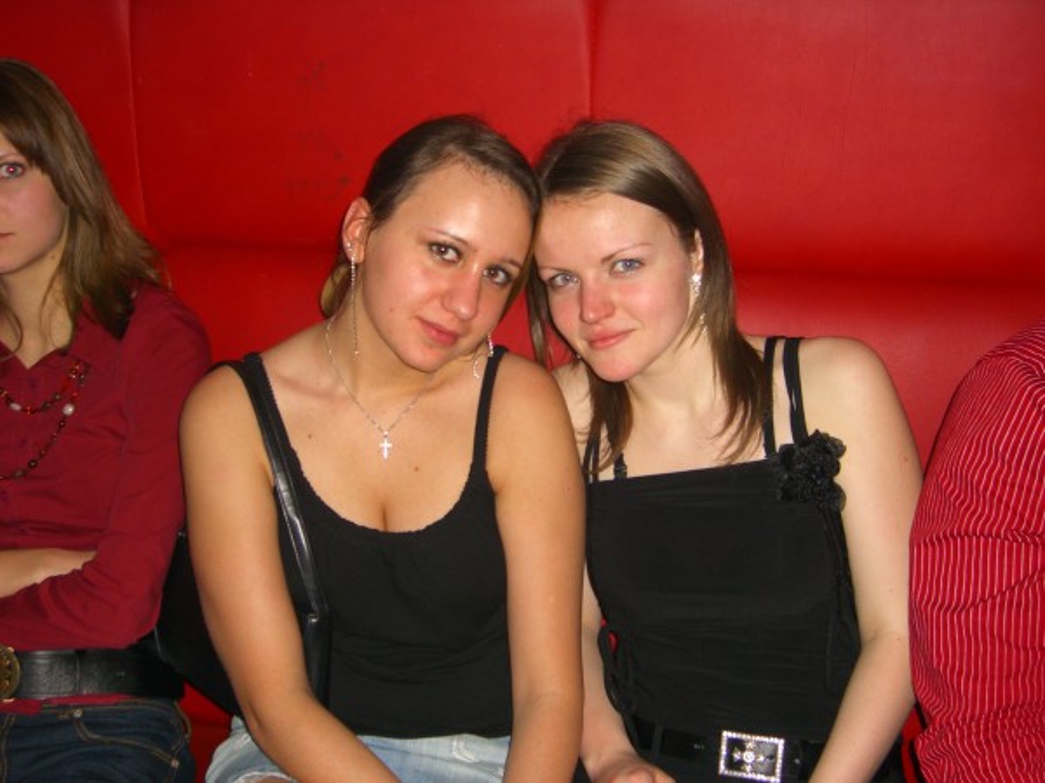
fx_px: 1389
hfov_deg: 41.2
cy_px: 392
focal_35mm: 46
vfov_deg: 31.5
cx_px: 522
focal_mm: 9.5
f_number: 3.1
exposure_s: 1/60
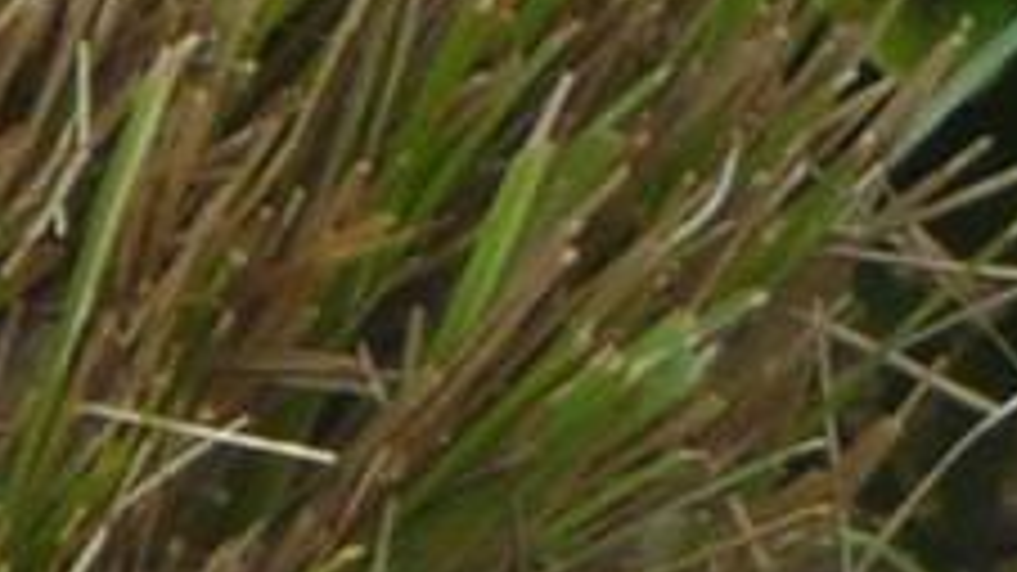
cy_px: -1941
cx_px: 2084
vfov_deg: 0.5
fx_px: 69962
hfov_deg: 0.8
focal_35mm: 2595
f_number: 4.9
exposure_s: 1/125
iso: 100
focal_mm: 46
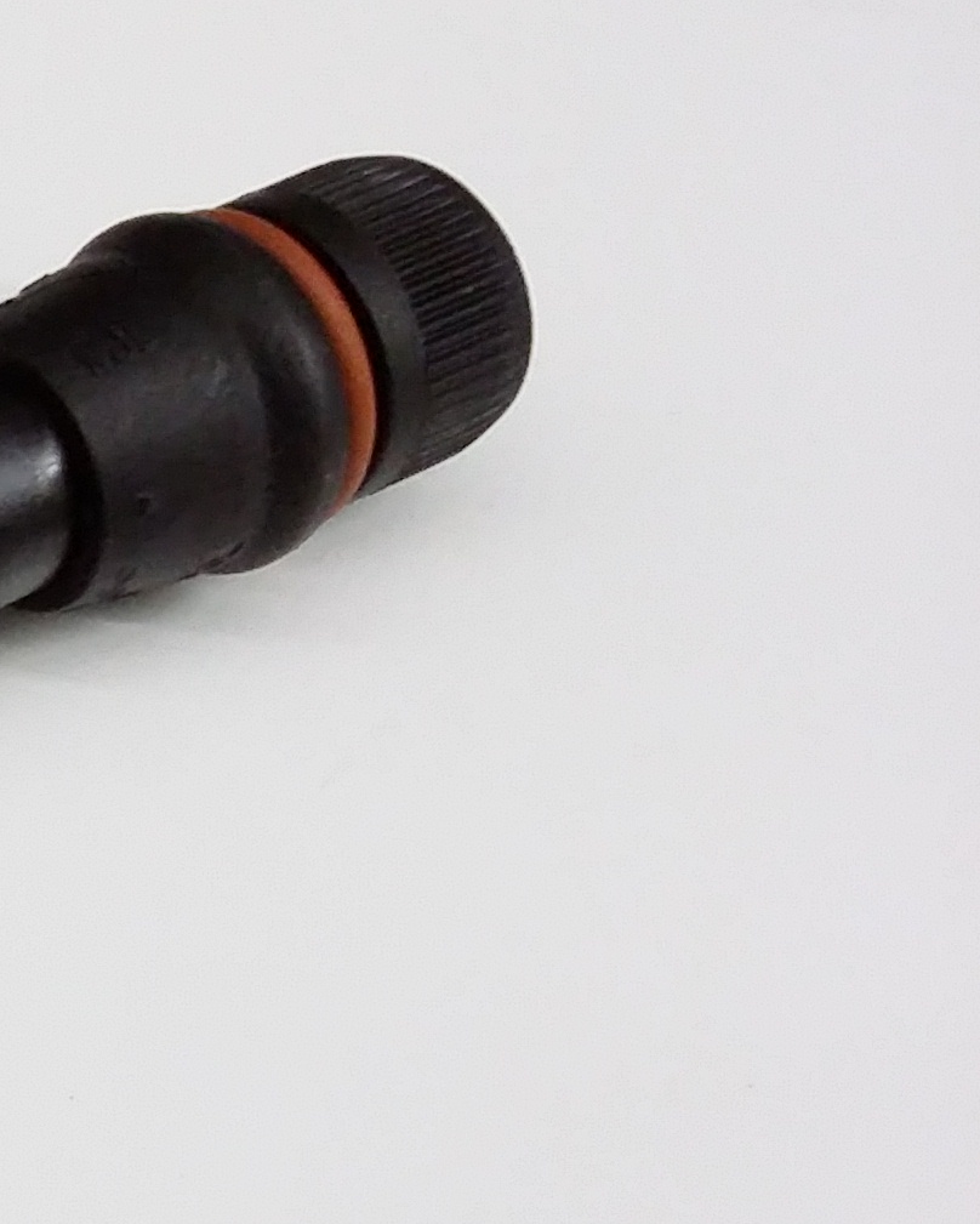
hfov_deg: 13.2
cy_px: 895
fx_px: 3660
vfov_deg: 18.9
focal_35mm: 101
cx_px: -970
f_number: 2.4
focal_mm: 3.4
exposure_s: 1/15
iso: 200
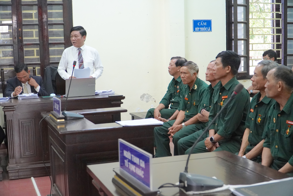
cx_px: 146
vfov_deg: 28.9
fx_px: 378
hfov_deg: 42.3
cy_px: 98
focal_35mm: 46
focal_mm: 31
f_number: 4
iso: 4000
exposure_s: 1/160
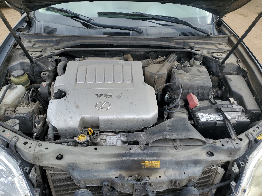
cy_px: 98
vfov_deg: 53.1
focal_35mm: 26
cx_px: 131
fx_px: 197
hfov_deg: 67.3
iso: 50
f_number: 1.5
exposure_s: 1/1000
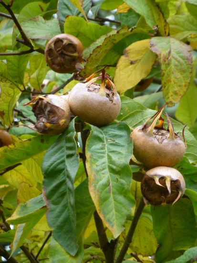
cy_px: 132
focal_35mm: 249
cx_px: 98
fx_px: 1888
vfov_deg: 7.9
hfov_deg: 6.0
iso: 400
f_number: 5.7
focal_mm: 44.4
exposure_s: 1/60
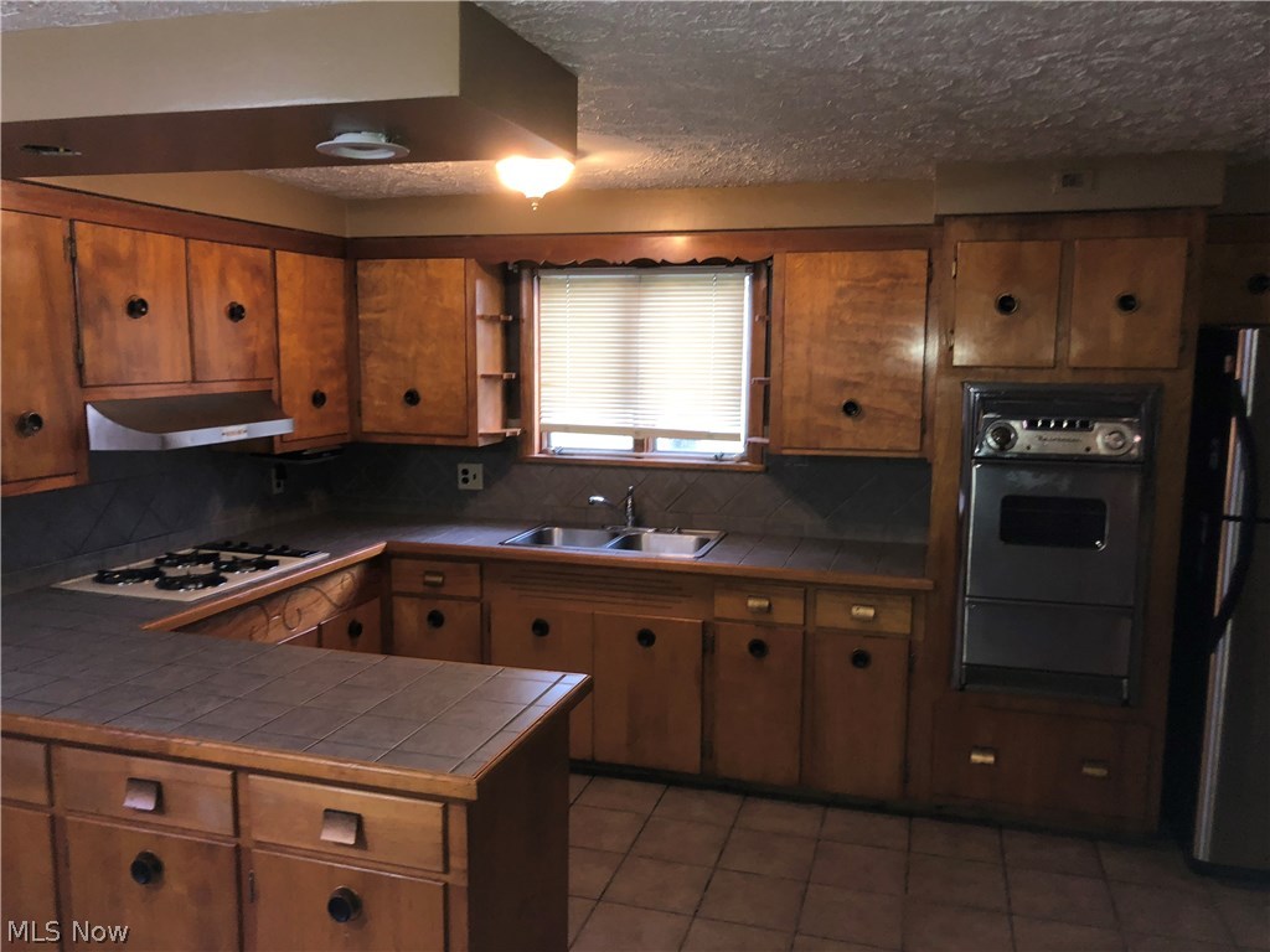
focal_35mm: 29
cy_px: 476
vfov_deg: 48.2
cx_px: 635
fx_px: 1064
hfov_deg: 61.7
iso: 100
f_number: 1.8
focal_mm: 3.99
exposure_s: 1/40
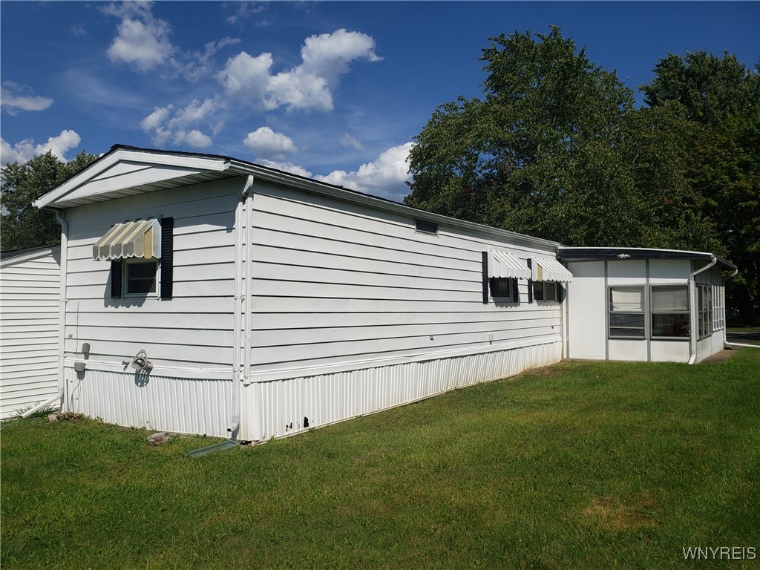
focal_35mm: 26
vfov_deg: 53.1
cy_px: 285
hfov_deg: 67.3
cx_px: 380
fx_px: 571
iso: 50
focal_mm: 4.3
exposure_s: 1/3870
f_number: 2.4
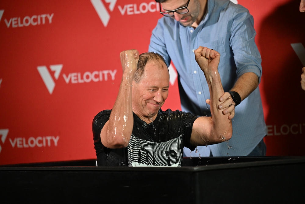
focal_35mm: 135
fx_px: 1144
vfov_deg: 10.2
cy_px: 102
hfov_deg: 15.2
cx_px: 152
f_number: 2.8
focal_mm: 135
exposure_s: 1/500
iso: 4000
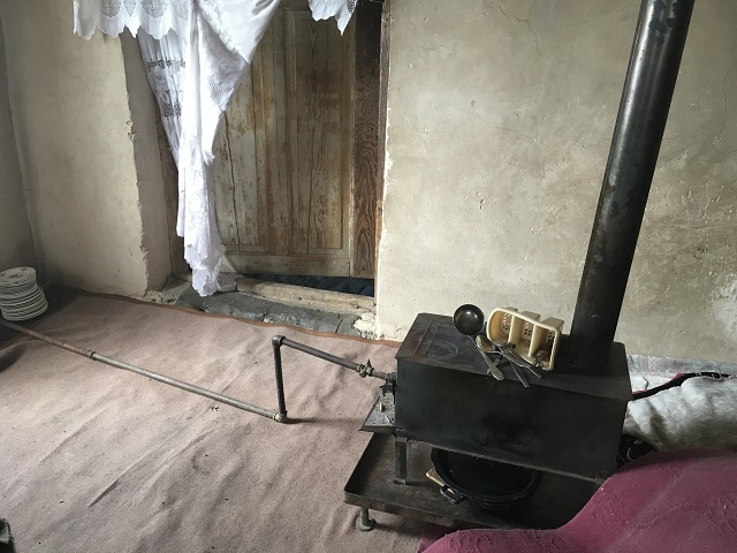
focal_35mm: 29
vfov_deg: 48.2
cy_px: 276
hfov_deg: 61.7
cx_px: 368
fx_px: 617
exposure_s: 1/33
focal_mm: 4.15
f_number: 2.2
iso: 125
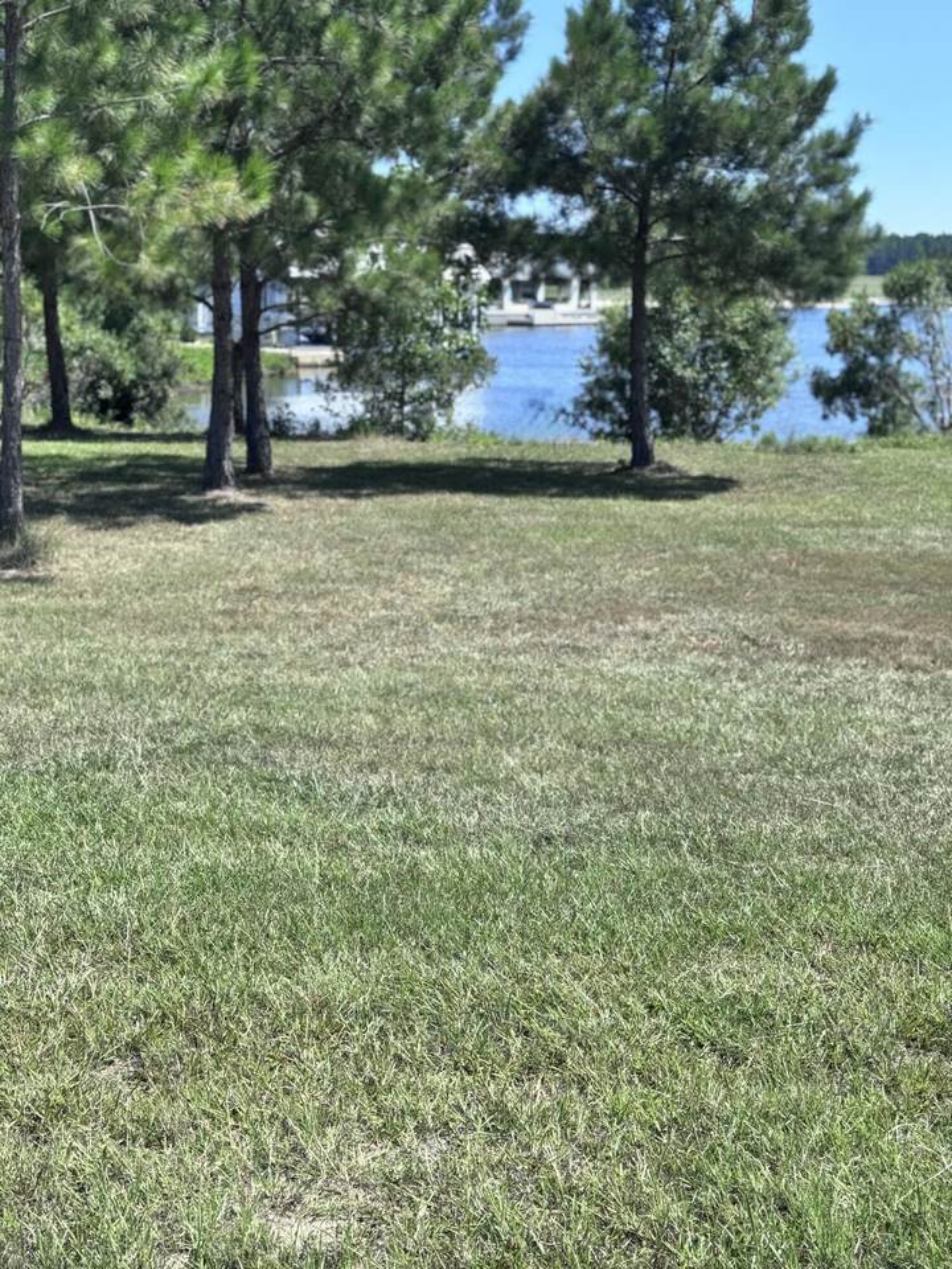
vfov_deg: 39.7
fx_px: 1760
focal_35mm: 48
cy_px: 634
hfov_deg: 30.3
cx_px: 476
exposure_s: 1/2833
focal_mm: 6.76
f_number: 1.78
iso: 64
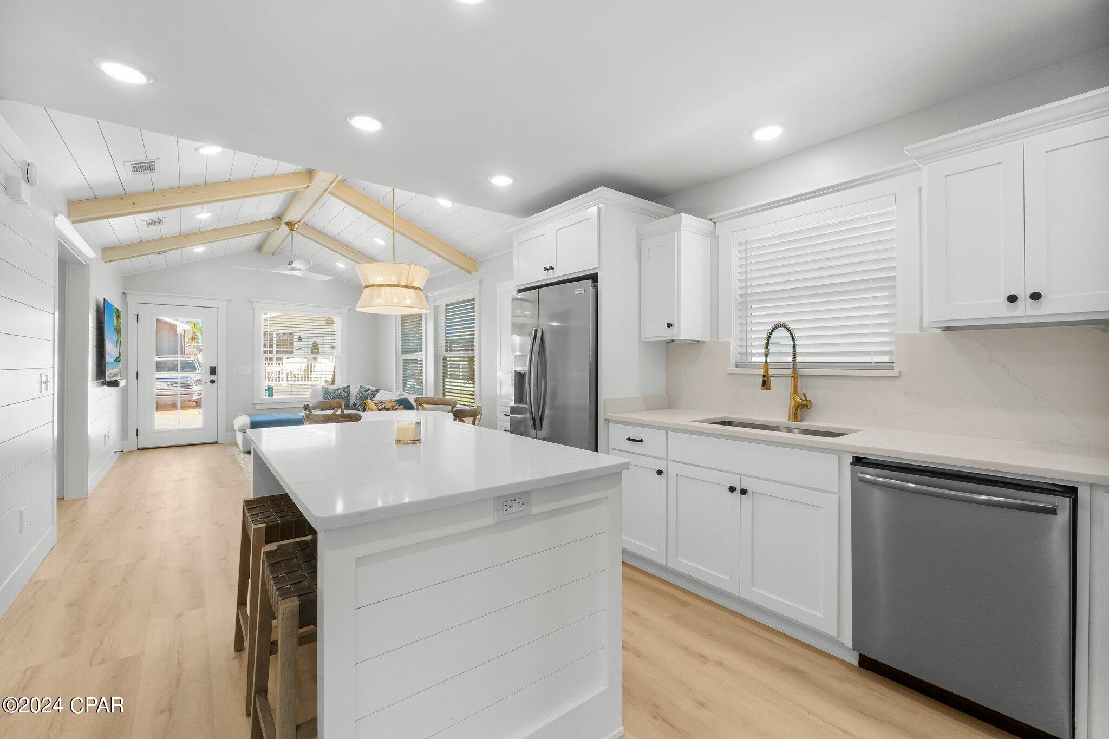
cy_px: 370
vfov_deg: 77.3
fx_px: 462
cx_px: 554
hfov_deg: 100.4
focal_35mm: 15
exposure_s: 1/50
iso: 400
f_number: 9
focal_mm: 10
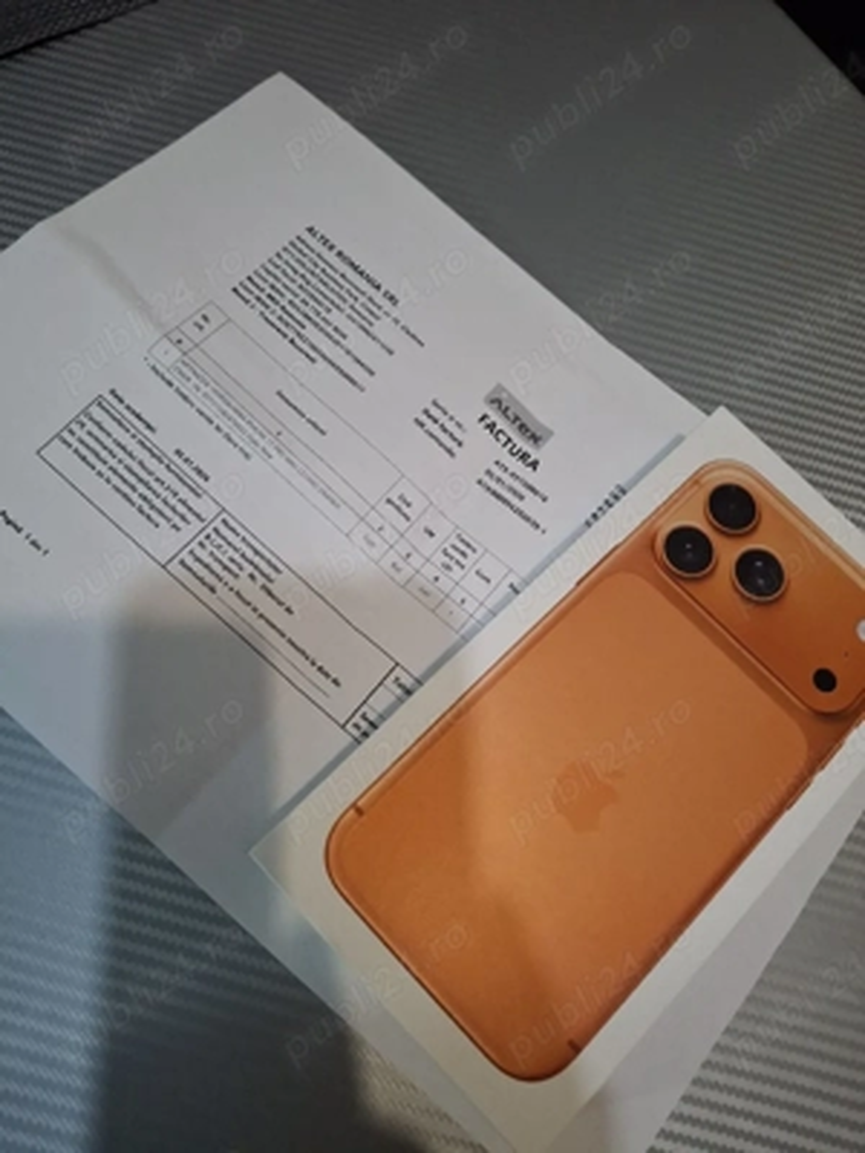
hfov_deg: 54.9
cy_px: 576
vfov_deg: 69.4
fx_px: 833
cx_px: 432
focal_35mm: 25
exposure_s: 1/50
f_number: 1.8
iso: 160
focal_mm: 4.69
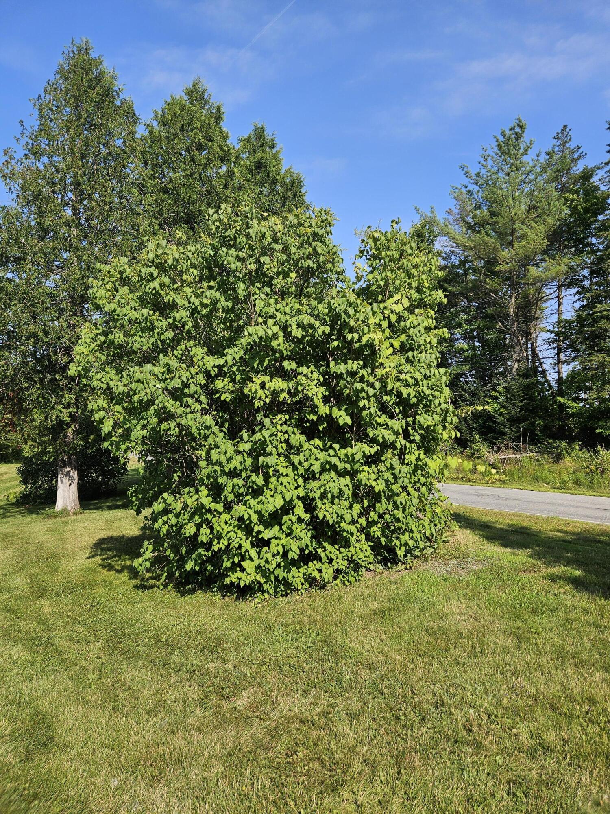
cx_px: 305
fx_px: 540
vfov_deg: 73.9
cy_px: 407
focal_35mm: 23
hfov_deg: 58.9
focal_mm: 5.4
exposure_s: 1/1681
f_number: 1.8
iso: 25
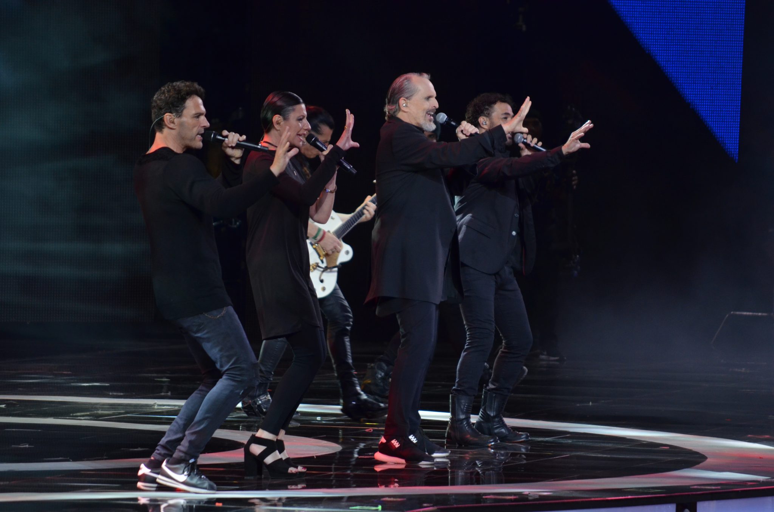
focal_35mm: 300
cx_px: 387
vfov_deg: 4.6
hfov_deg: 6.9
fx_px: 6436
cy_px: 256
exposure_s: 1/160
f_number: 5.6
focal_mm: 200
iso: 1000
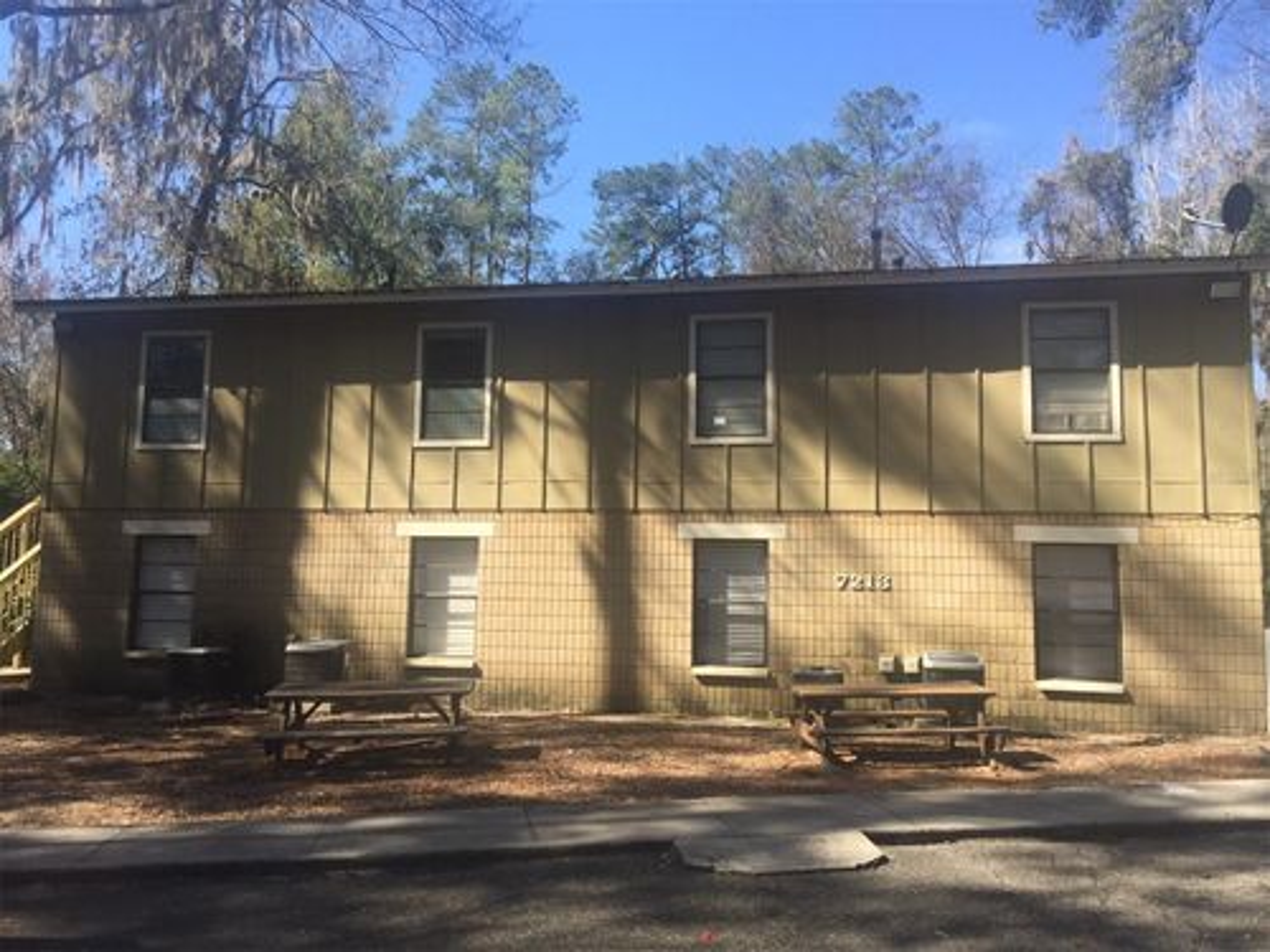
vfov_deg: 48.2
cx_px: 635
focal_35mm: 29
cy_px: 476
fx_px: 1064
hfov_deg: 61.7
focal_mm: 4.15
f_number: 2.2
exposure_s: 1/775
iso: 32
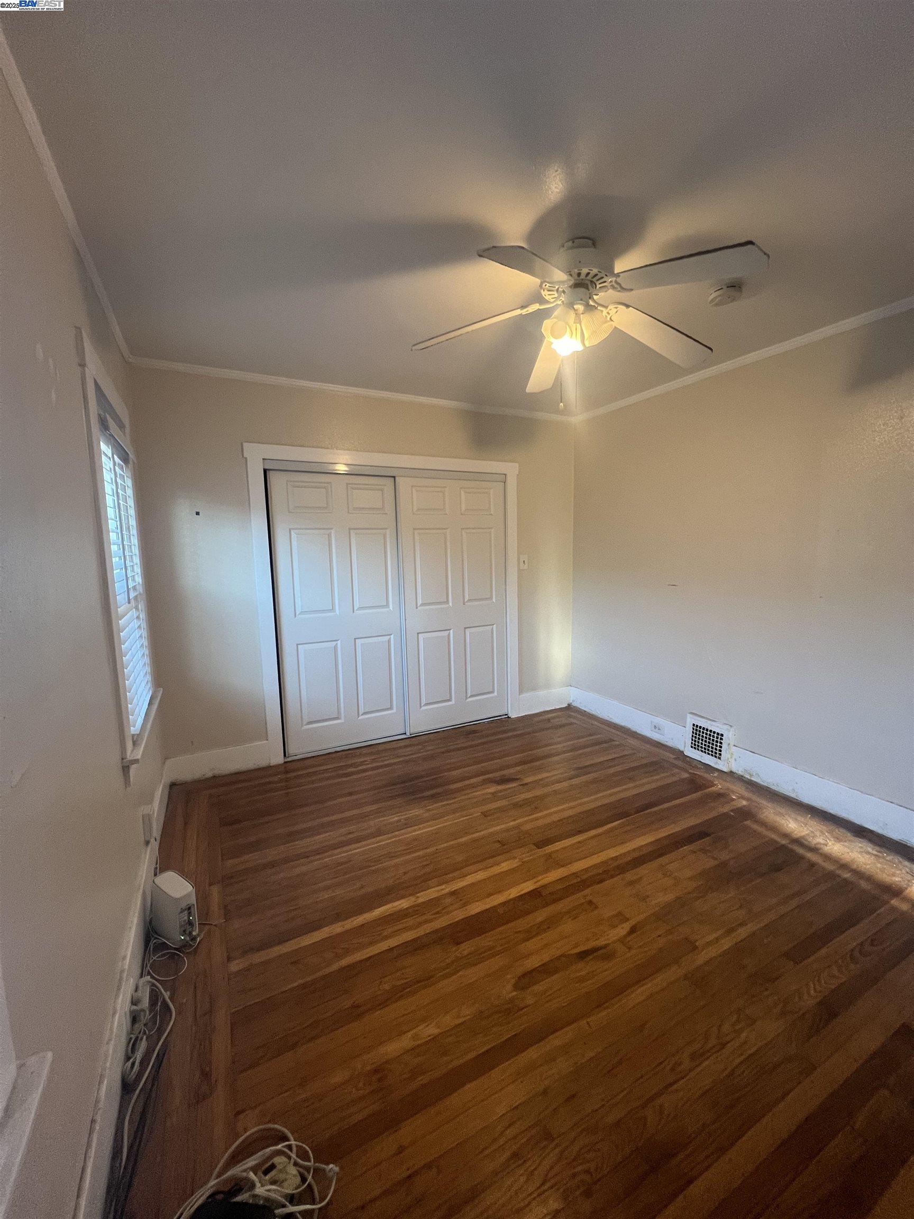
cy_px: 610
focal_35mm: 13
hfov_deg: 89.9
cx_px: 457
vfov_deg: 106.2
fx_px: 458
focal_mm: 1.57
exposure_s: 1/74
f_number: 1.8
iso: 250
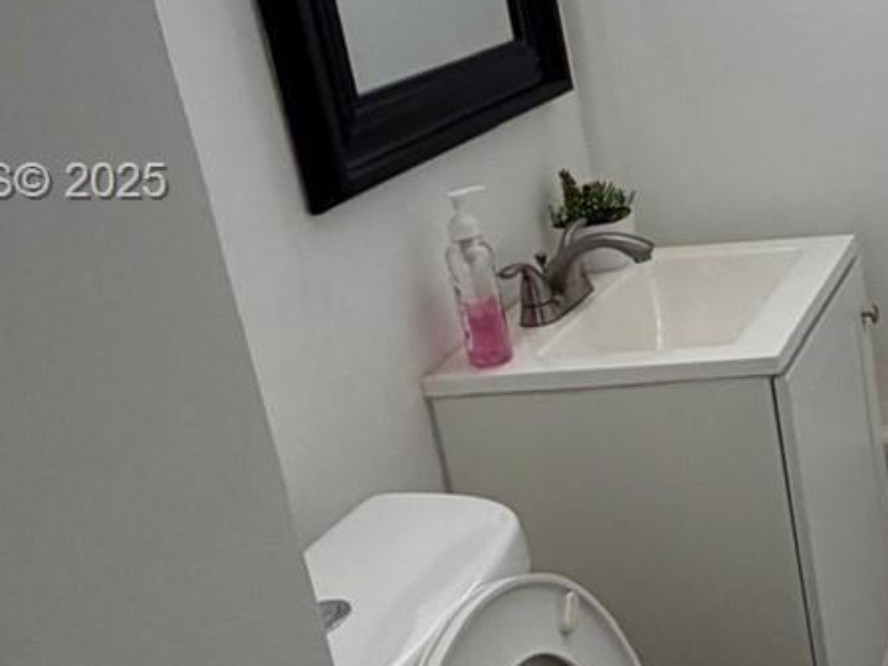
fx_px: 1283
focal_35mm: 50
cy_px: 184
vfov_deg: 28.8
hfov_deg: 30.6
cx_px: 1136
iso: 160
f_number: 2.2
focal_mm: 2.22
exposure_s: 1/120
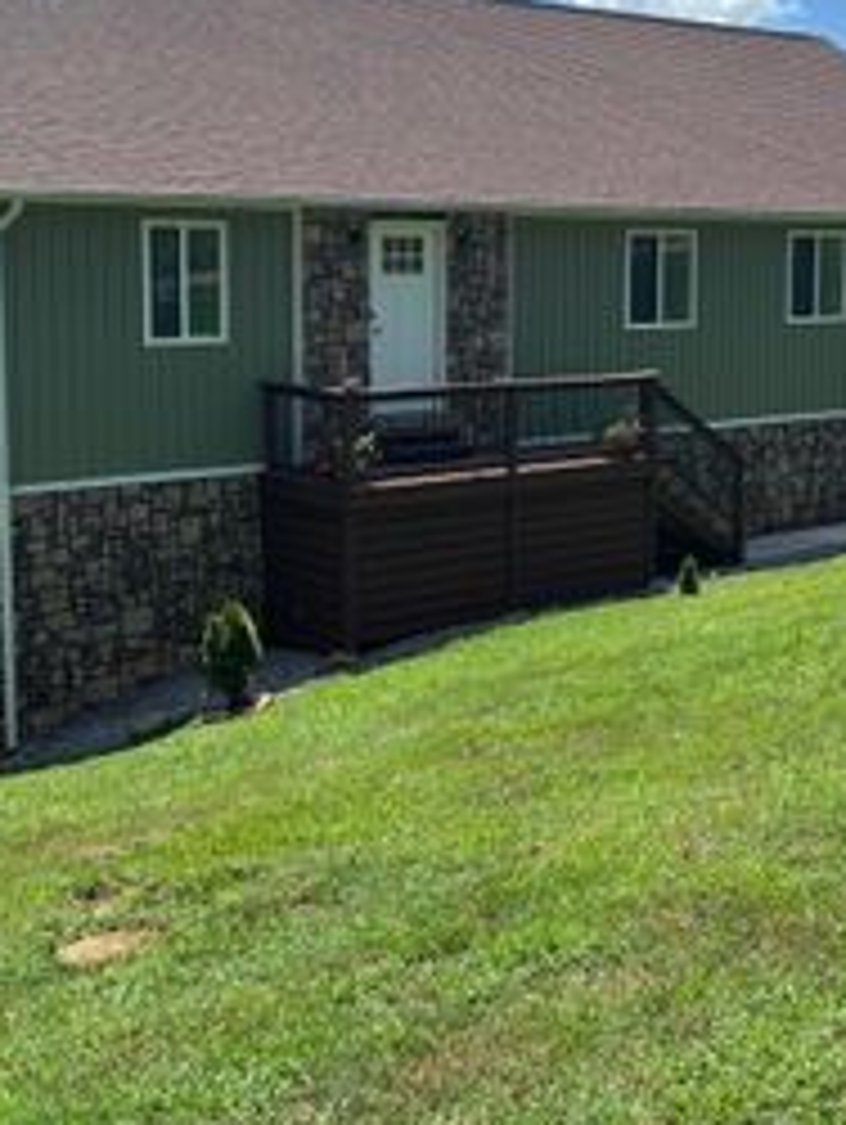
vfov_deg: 36.5
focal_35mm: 52
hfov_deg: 28.0
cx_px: 504
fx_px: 1692
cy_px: 389
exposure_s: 1/3534
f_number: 1.6
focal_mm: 5.96
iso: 50
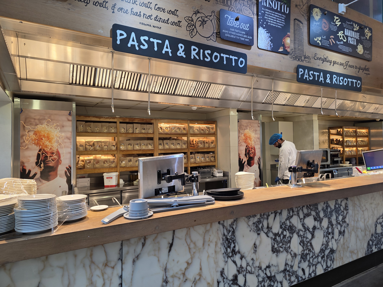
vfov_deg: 58.9
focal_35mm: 23
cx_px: 192
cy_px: 144
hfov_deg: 73.9
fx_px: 254
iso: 80
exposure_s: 1/100
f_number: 1.7
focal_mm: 6.3
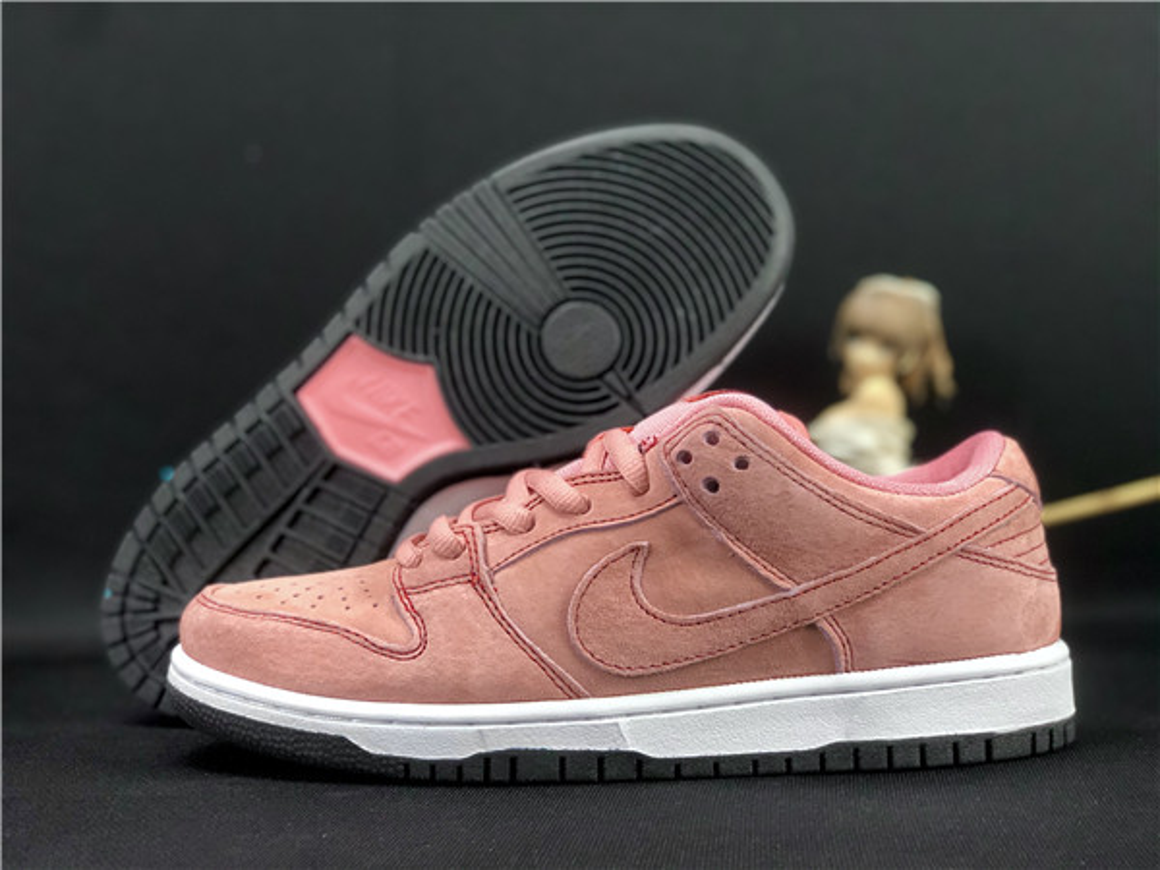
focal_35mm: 57
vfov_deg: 25.7
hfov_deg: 33.8
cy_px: 435
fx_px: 1910
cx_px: 580
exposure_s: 1/30
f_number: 2.8
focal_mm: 6.6
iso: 64
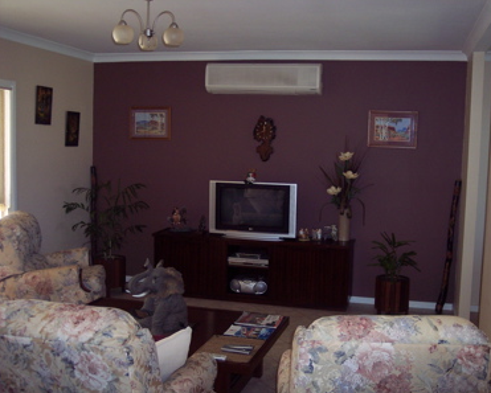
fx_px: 596
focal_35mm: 41
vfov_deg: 36.5
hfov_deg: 44.8
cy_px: 197
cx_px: 261
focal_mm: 8
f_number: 2.8
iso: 140
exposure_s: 1/60
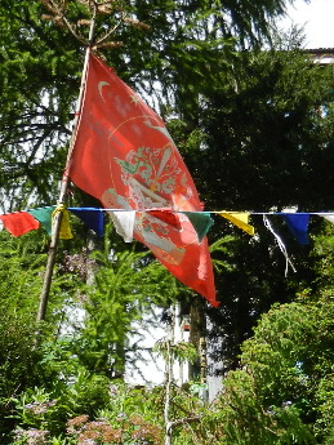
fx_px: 2713
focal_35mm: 211
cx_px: -77
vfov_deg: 9.4
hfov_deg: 7.0
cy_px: 356
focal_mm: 16.3
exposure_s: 1/500
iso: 160
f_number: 4.9
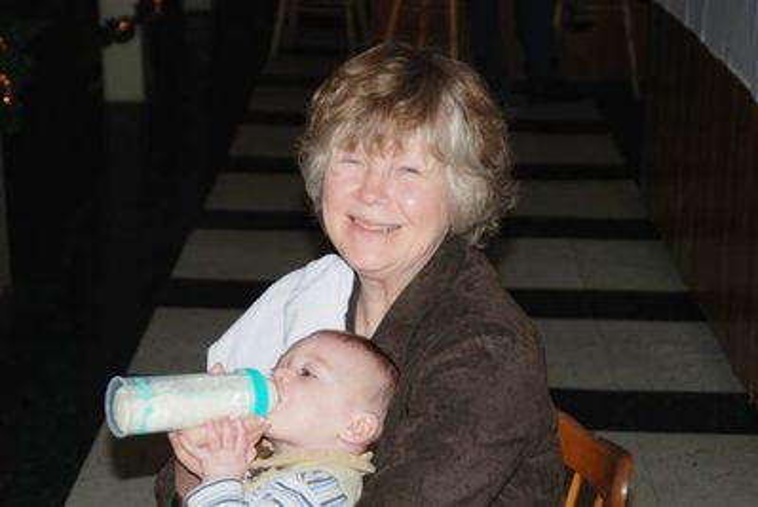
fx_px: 2055
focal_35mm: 98
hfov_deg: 20.9
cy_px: 254
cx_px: 379
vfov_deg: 14.1
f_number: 5.3
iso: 100
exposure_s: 1/60
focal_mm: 65
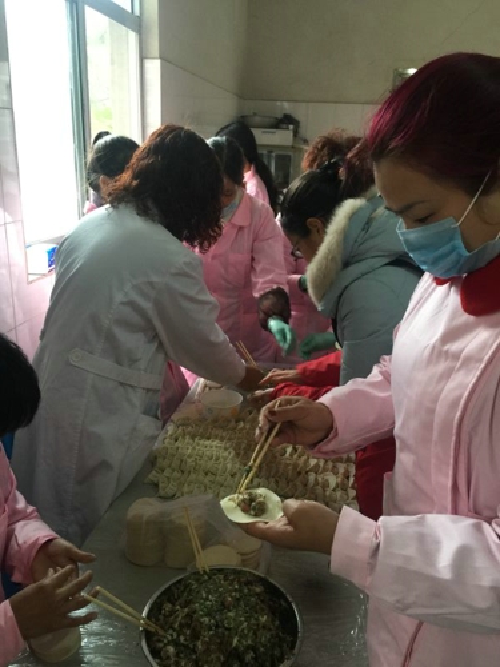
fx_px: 559
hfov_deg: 48.2
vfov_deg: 61.7
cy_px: 334
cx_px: 250
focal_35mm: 29
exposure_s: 1/17
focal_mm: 4.15
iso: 80
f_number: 2.2
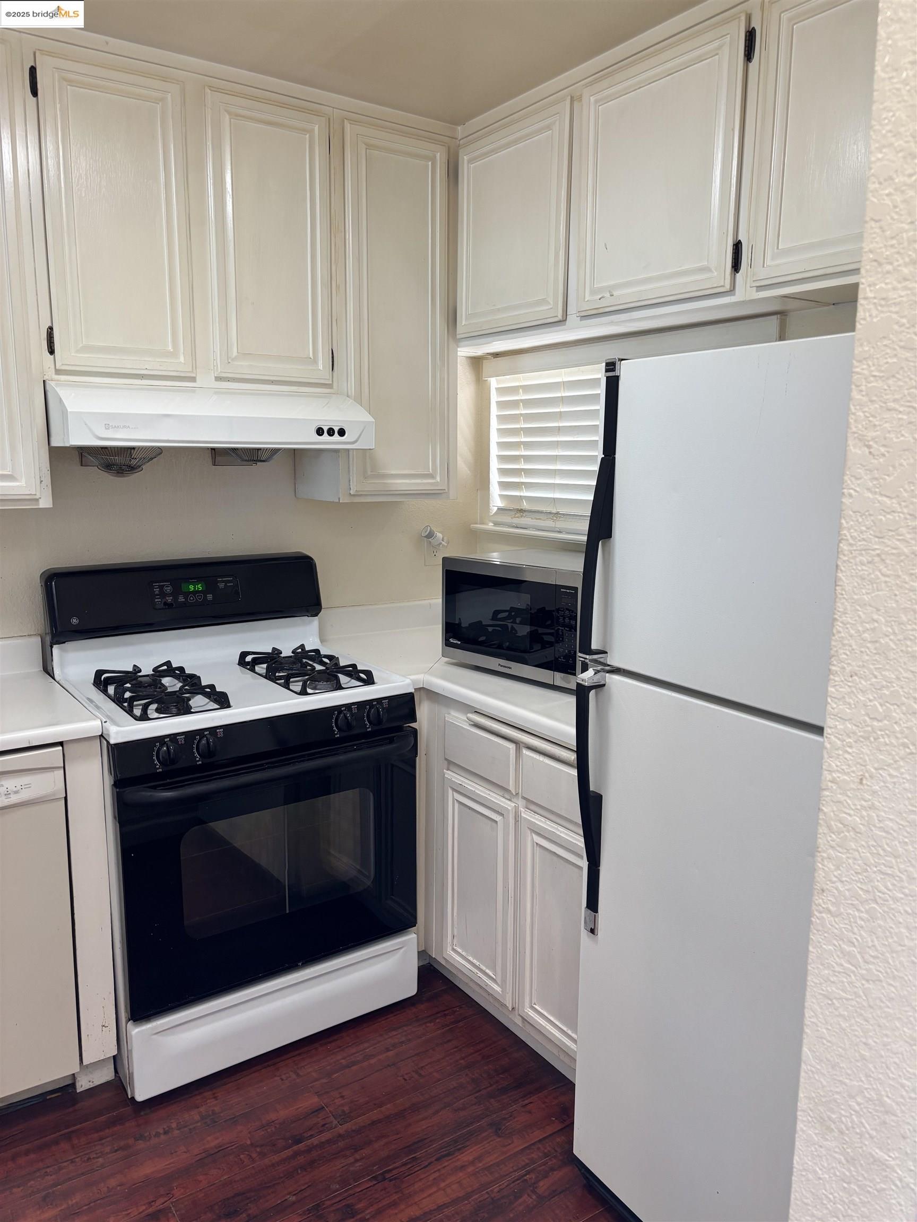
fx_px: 918
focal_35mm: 26
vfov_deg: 67.3
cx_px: 458
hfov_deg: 53.1
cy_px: 611
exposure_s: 1/120
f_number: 1.6
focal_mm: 5.96
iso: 125
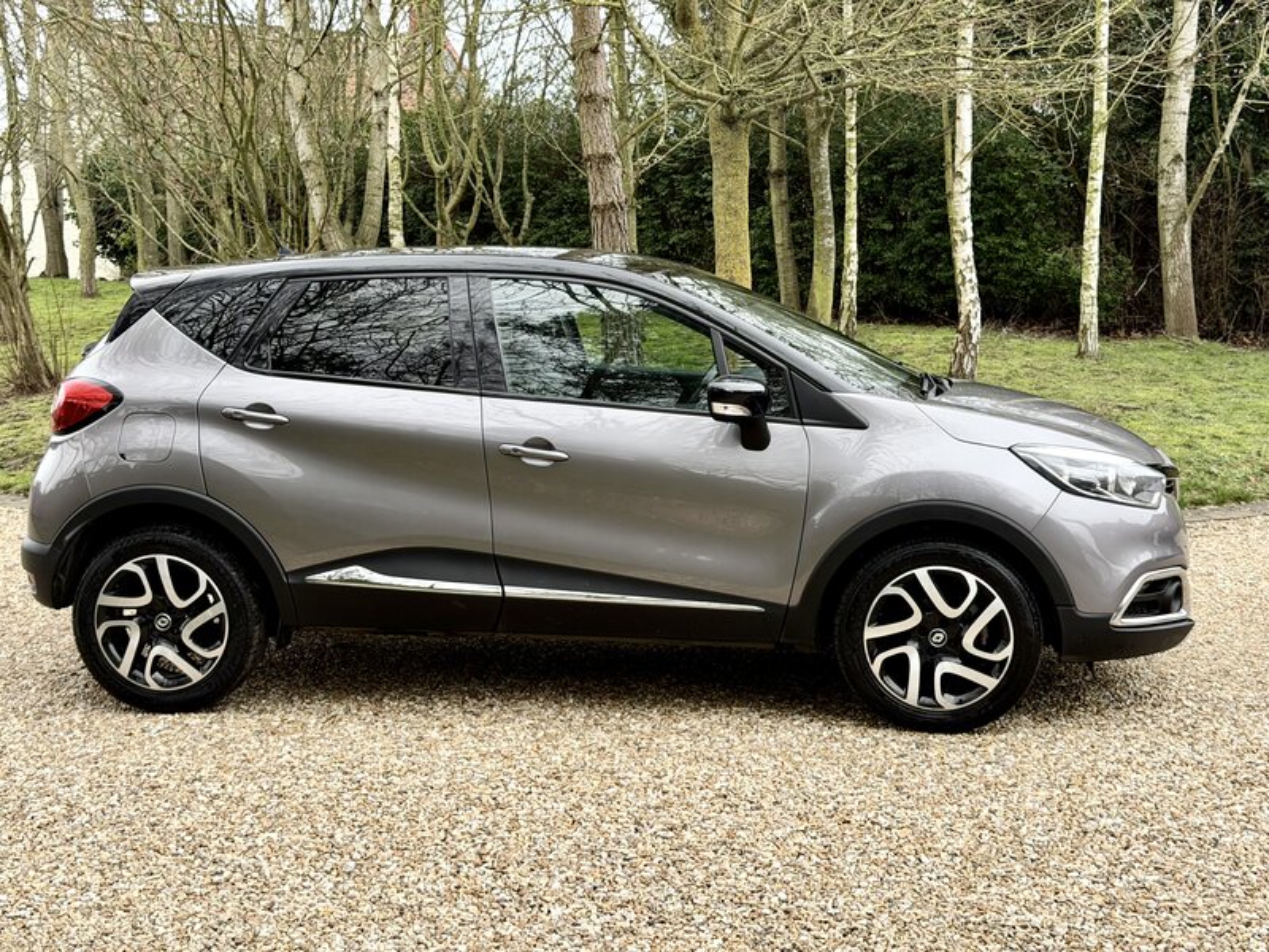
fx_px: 1760
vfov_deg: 30.3
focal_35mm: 48
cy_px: 476
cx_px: 634
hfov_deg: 39.7
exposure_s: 1/121
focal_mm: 6.76
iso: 50
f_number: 1.78
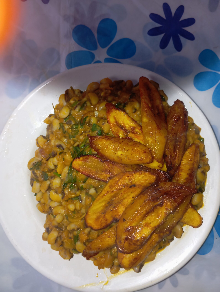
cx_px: 110
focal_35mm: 28
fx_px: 237
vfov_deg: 63.4
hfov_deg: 49.9
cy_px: 146
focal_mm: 4.22
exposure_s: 1/33.3
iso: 199
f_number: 1.8
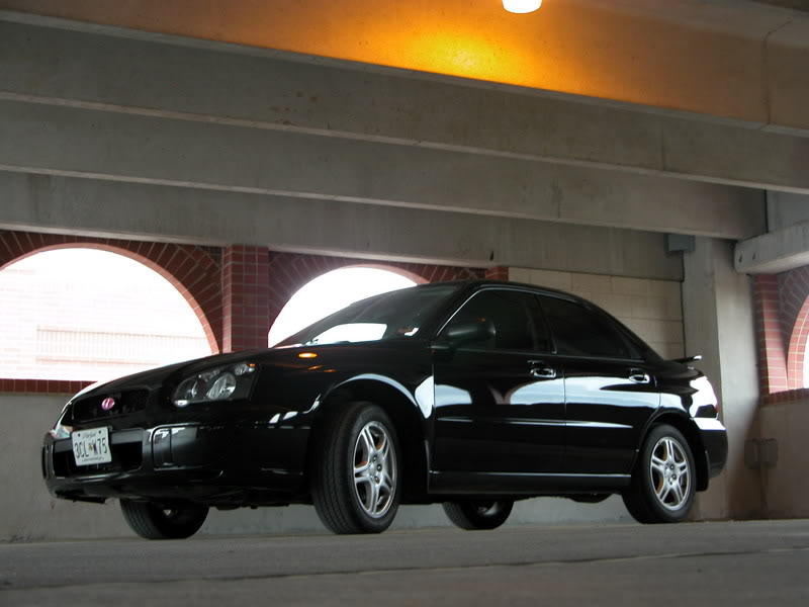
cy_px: 304
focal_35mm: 54
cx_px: 404
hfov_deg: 35.5
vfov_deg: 27.0
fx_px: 1262
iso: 100
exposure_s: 1/20.4
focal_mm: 13.7
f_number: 3.1
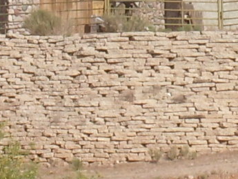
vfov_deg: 2.4
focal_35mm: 623
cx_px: 315
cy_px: -192
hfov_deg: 3.2
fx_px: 4285
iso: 50
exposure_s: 1/384
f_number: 5.8
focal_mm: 13.8
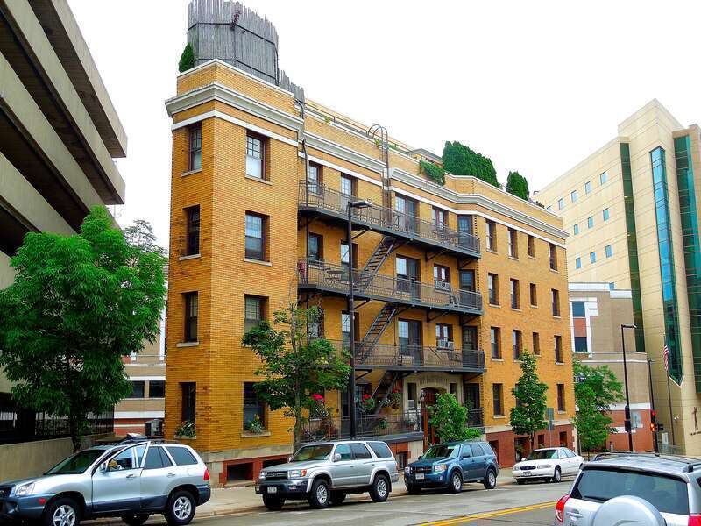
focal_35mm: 35
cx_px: 350
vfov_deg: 40.7
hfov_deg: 52.6
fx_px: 709
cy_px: 263
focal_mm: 6.3
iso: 100
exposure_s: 1/80
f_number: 3.7
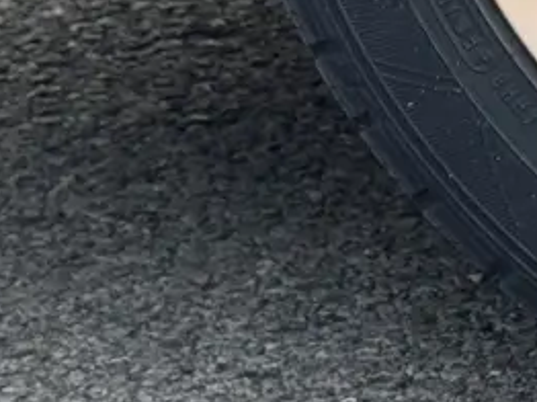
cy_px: -474
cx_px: 961
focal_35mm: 264
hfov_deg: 7.3
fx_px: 4092
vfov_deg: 5.5
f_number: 1.78
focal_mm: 6.76
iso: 80
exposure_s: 1/121
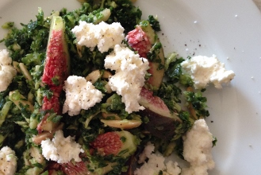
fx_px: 363
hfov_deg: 39.4
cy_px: 99
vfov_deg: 27.0
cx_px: 101
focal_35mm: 50
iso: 125
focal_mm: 4.12
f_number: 2.4
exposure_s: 1/20
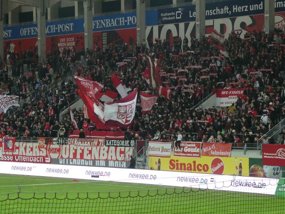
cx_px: 142
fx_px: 947
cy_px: 107
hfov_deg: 17.1
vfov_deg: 12.9
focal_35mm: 115
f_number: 5.1
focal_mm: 20.6
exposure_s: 1/80
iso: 800
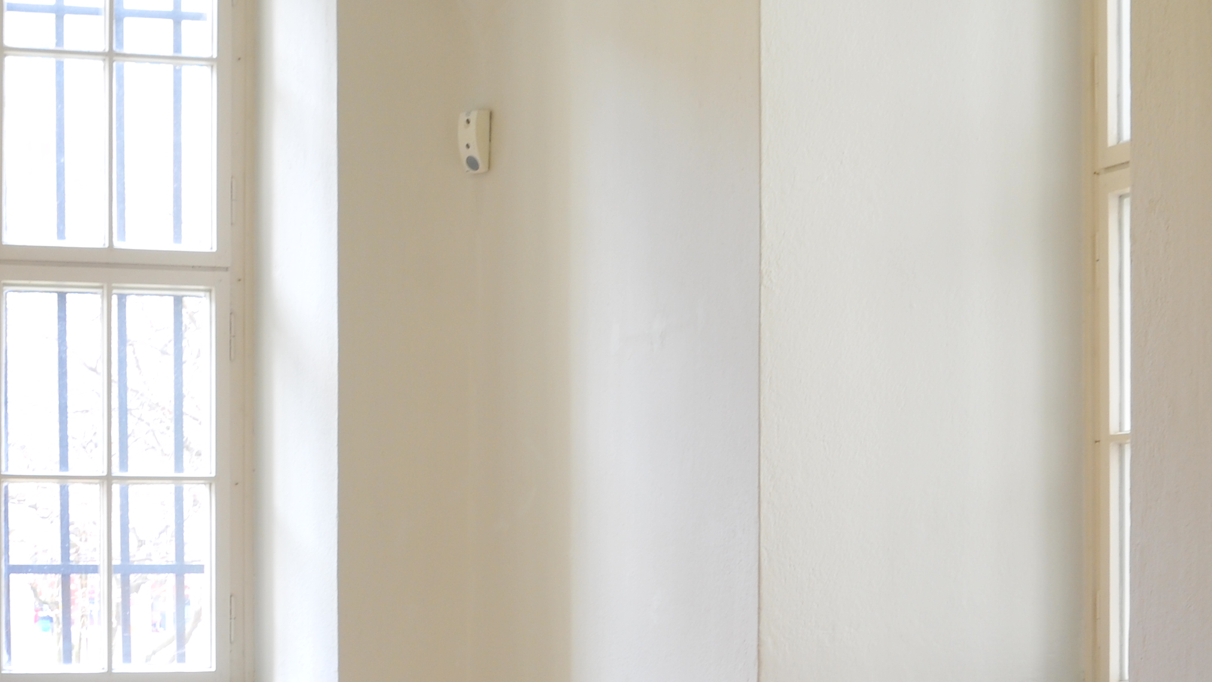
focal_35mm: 93
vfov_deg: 12.8
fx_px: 2989
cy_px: 698
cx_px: 520
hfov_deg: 22.9
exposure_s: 1/5
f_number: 9
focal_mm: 28
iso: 200
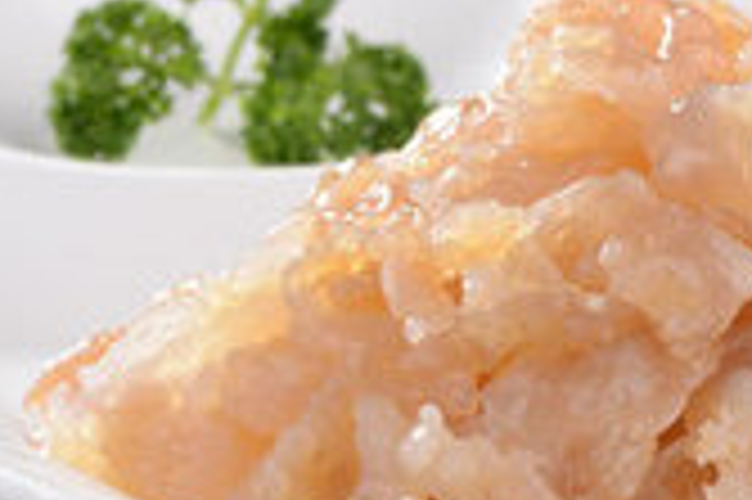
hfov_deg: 8.2
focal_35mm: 252
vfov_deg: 5.4
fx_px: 5259
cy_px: 187
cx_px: 599
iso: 100
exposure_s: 1/160
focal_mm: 105
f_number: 16
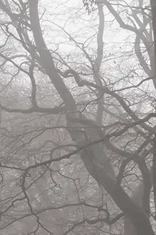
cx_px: 96
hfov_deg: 6.9
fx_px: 1293
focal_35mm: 199
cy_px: 121
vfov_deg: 10.3
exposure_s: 1/80
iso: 320
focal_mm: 37
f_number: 8
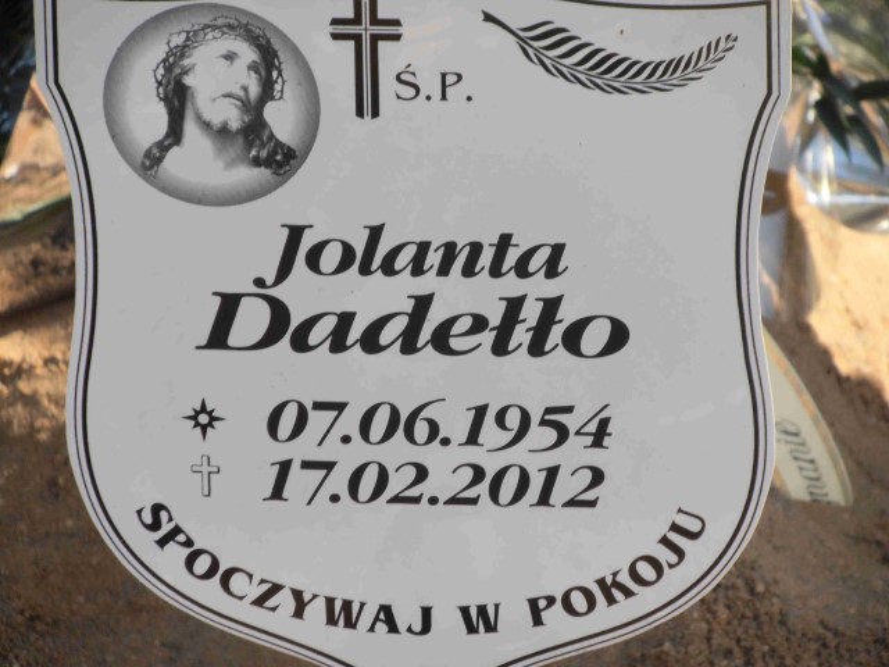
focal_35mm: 240
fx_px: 6164
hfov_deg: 8.2
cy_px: 334
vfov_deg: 6.2
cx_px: 444
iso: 80
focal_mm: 42.54
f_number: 5.7
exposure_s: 1/250
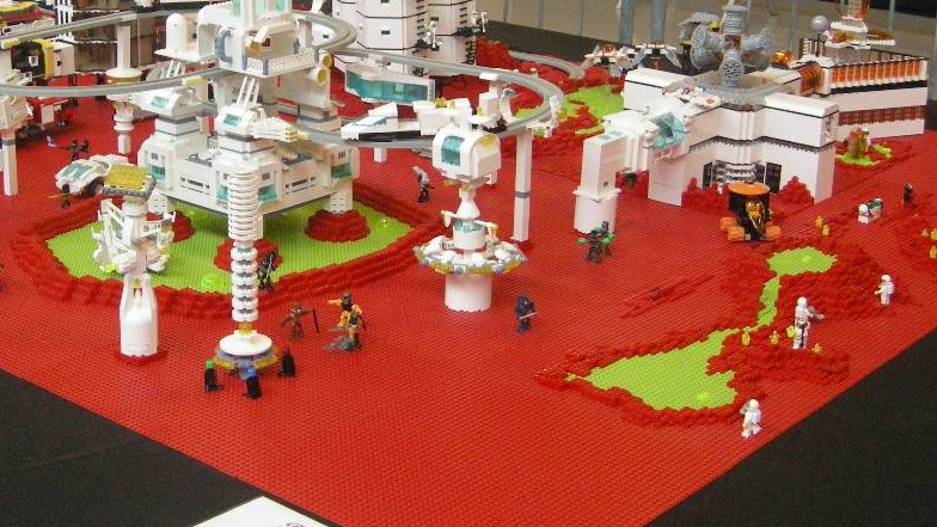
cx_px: 360
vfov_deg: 18.8
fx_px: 1590
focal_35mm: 64
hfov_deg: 32.7
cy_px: 191
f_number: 2.7
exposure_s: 1/58.6
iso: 400
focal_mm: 7.5
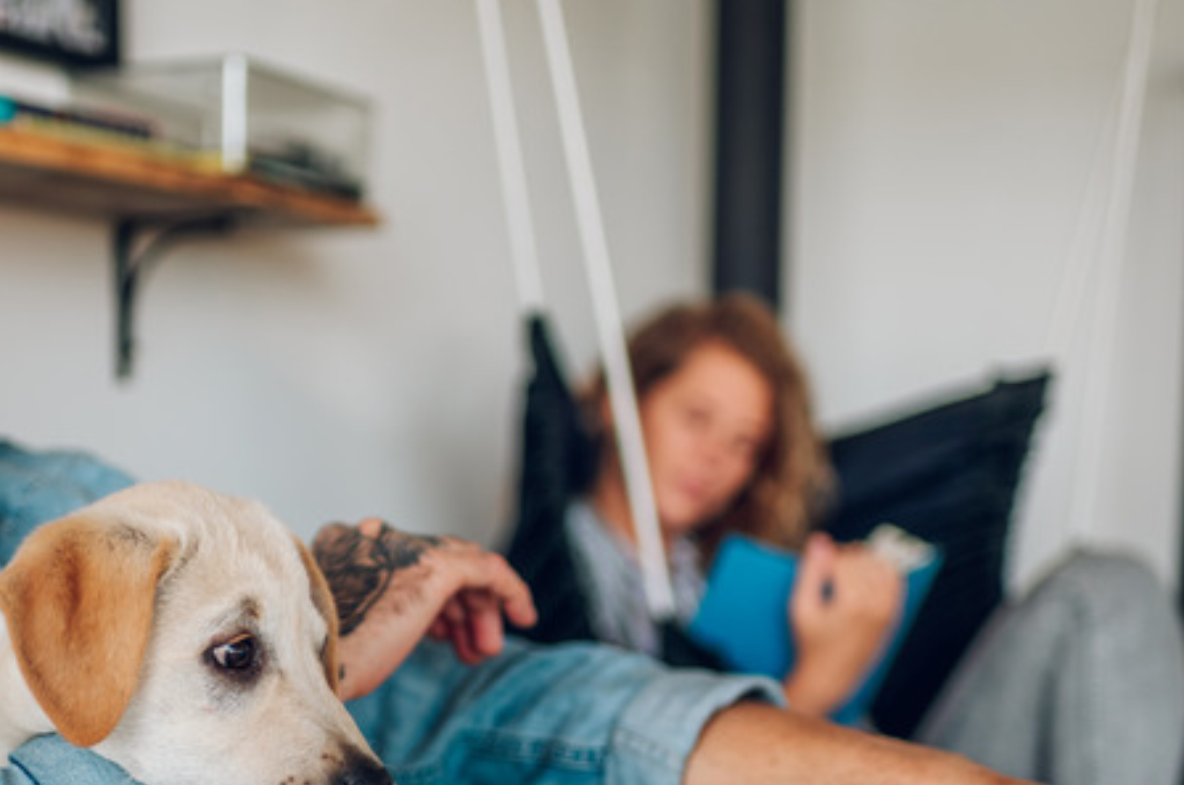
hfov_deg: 32.6
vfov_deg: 21.8
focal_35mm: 61
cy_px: 645
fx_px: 2003
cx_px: 383
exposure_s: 1/320
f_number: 1.8
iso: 160
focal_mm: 35
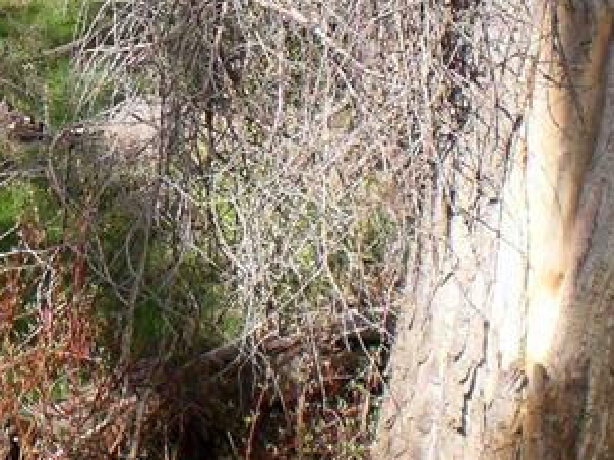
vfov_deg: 11.3
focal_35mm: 129
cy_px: -41
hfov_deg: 14.9
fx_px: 2286
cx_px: -59
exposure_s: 1/250
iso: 50
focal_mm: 6.3
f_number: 4.4
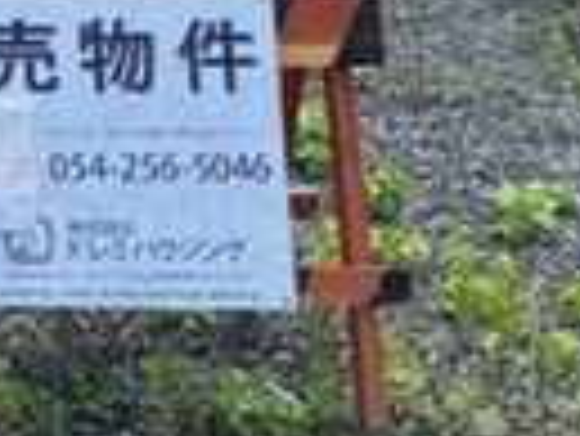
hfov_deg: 13.3
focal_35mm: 126
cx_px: -605
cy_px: -193
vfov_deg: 11.4
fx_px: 2113
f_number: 1.6
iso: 50
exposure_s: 1/1441
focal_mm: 5.1
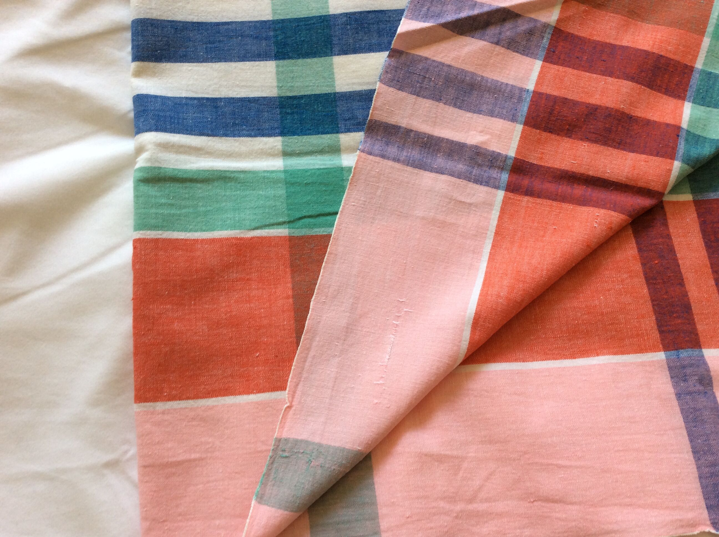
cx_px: 360
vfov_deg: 44.1
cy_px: 268
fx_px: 664
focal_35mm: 32
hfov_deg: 56.9
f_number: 2.4
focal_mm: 3.3
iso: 32
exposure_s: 1/33
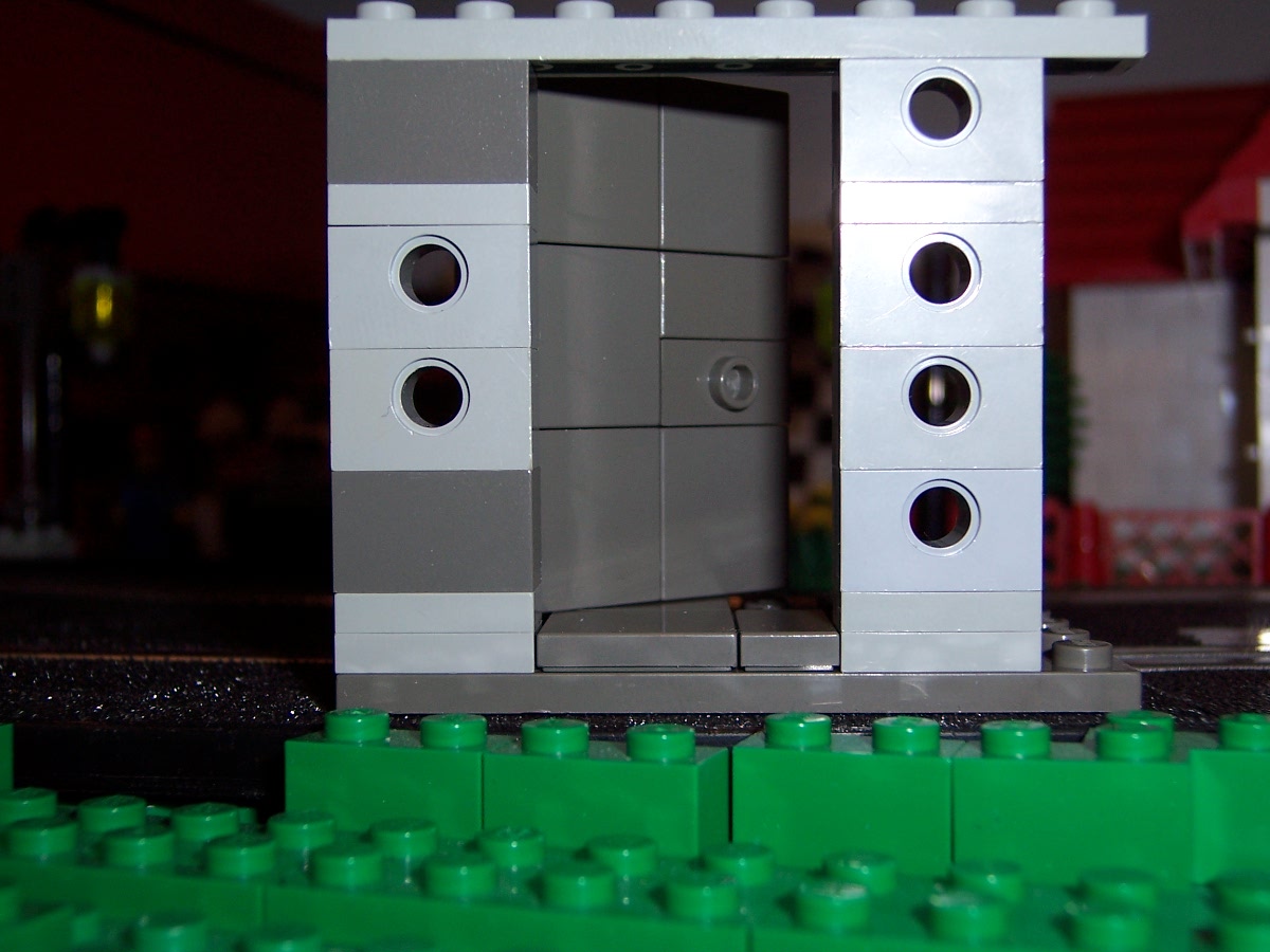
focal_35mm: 49
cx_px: 635
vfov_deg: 29.7
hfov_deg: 38.9
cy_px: 476
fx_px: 1798
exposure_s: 1/60
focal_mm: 8.2
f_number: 3.4
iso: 80
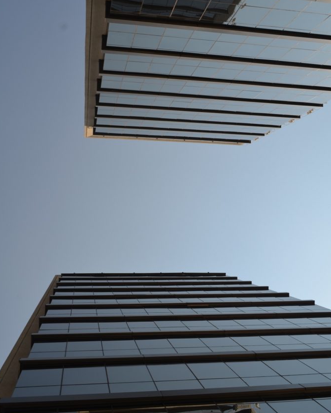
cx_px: 163
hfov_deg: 39.2
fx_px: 465
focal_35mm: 38
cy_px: 186
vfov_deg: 47.9
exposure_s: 1/320
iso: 100
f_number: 9
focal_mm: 22
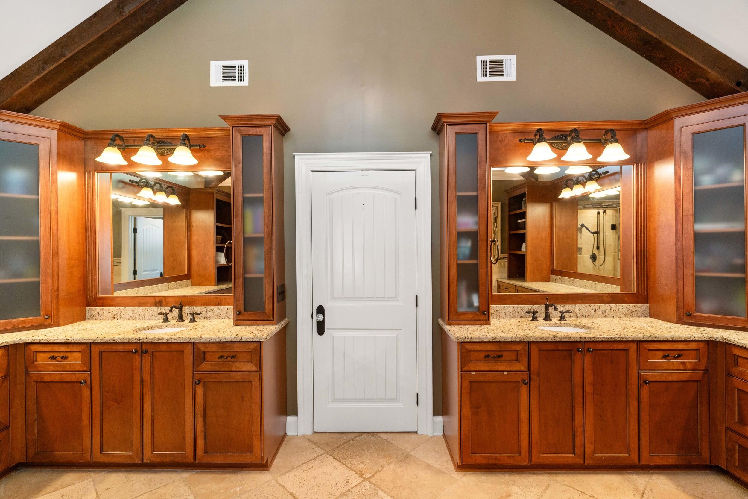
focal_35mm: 17
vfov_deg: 70.4
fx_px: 353
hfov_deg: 93.3
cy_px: 250
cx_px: 374
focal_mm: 17
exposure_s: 1/6
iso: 500
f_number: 8
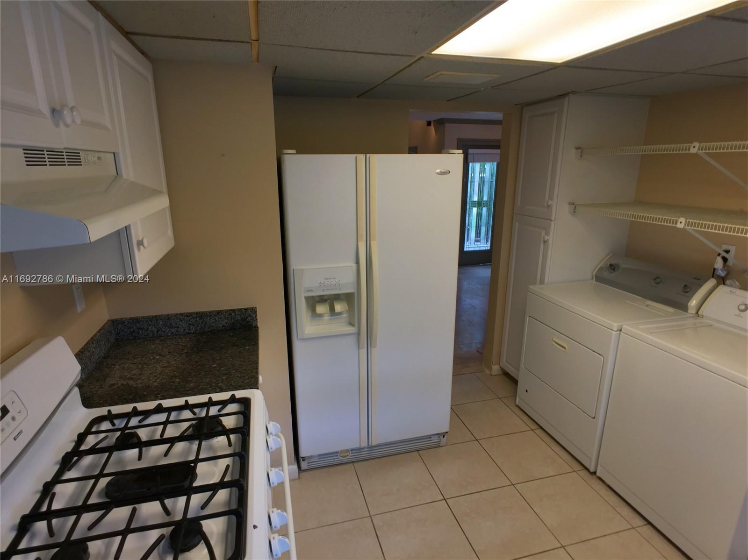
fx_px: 626
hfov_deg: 61.7
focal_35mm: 29
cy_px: 280
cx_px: 374
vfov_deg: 48.2
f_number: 2.2
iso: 40
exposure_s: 1/60
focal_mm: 4.15
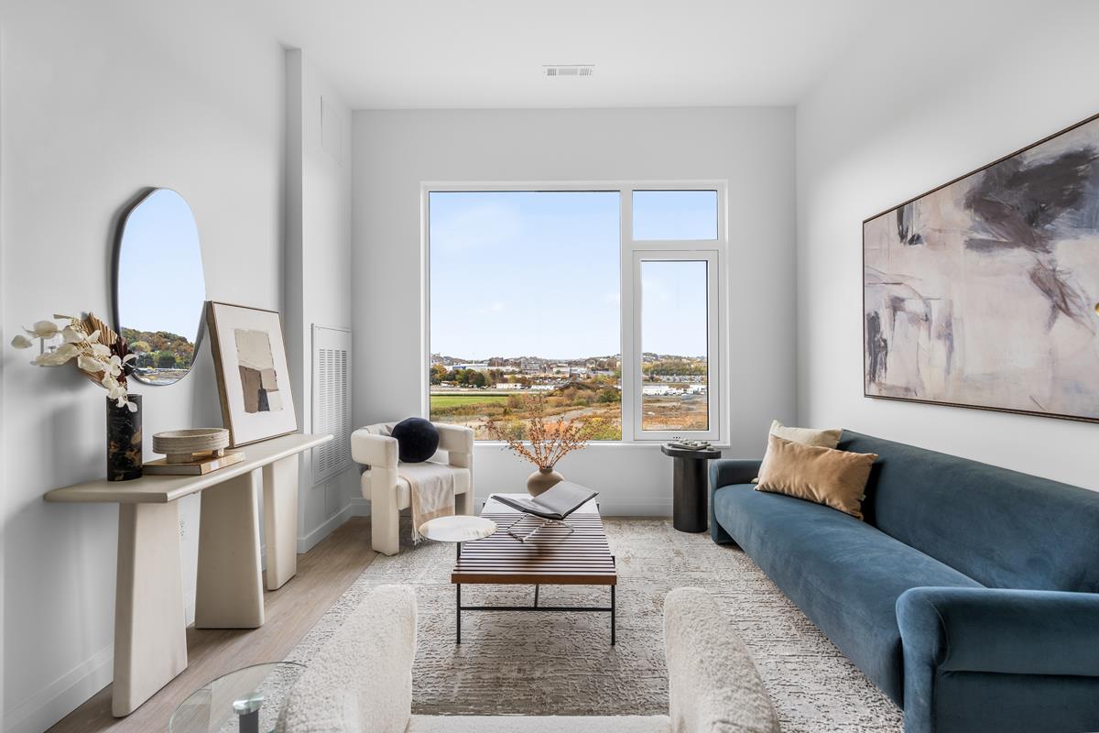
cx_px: 550
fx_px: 504
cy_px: 366
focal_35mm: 16
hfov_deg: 95.0
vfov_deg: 72.1
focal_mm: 16.5
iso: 100
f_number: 6.3
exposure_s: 1/13
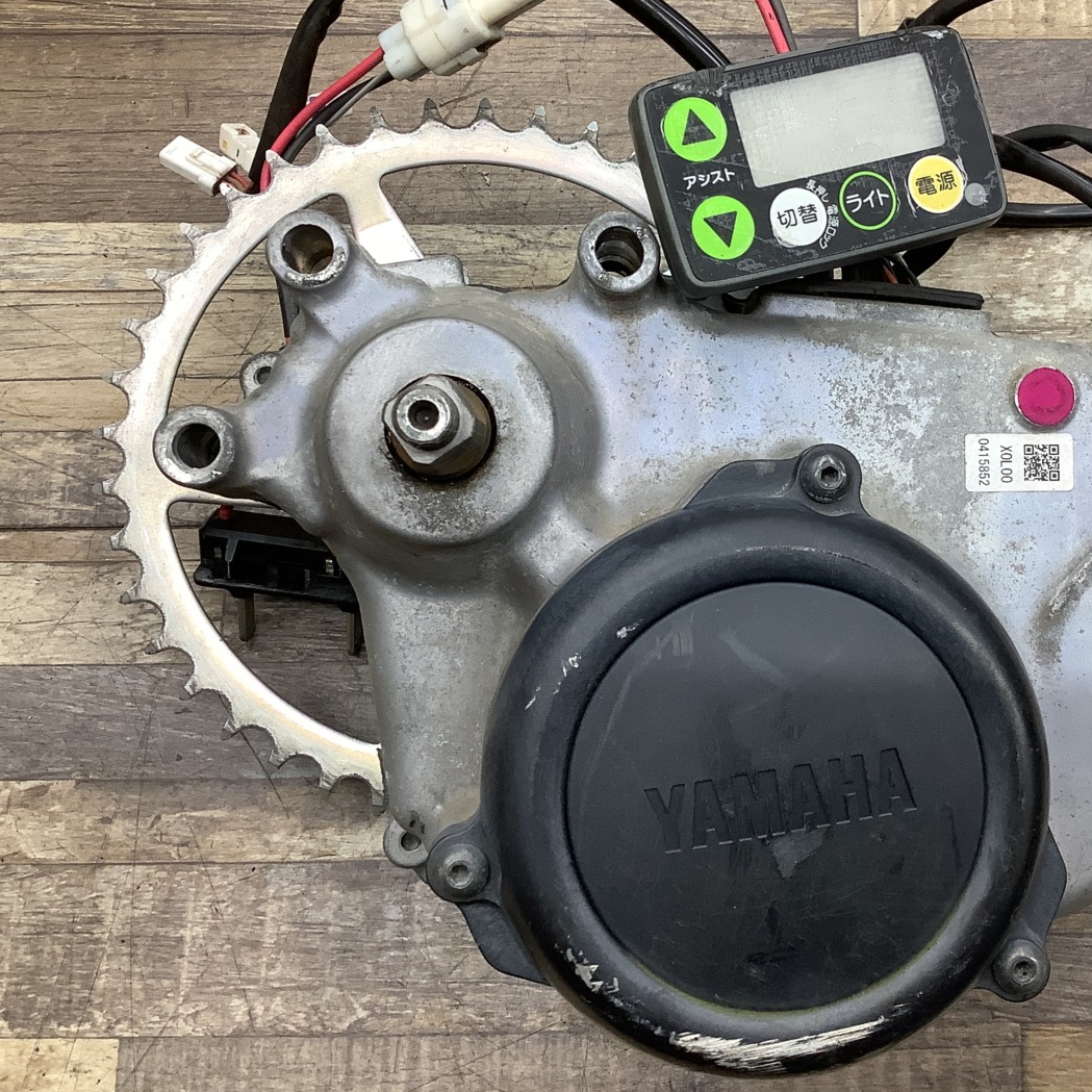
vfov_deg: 39.1
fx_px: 1535
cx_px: 742
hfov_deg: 38.6
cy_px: 474
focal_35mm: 43
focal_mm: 3.3
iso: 100
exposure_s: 1/60
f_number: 2.4
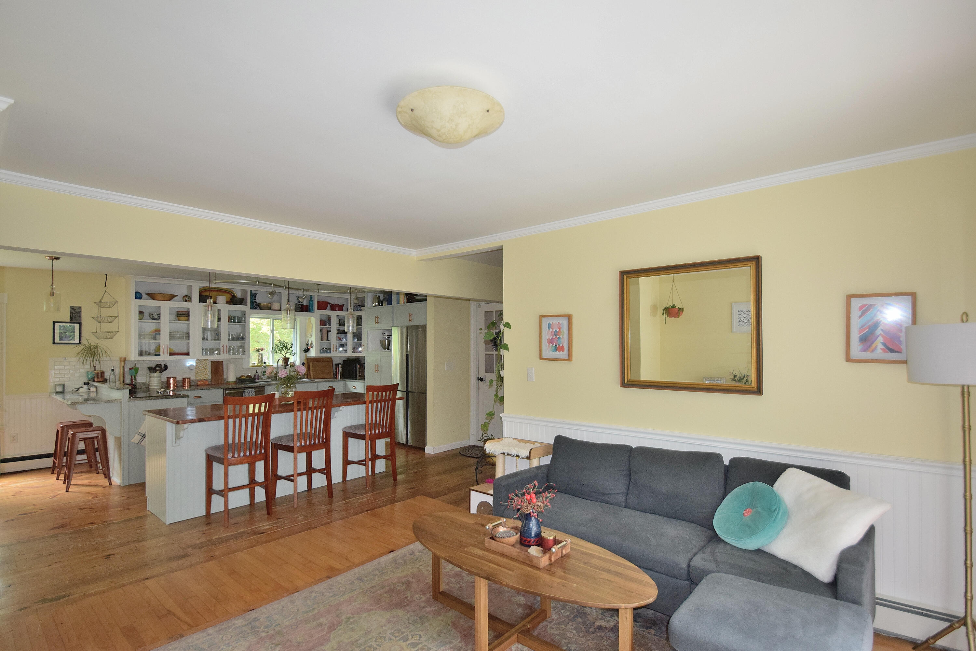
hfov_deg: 95.0
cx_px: 488
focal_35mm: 16
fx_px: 447
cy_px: 326
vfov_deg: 72.1
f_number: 4.5
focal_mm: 11
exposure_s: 1/80
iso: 800
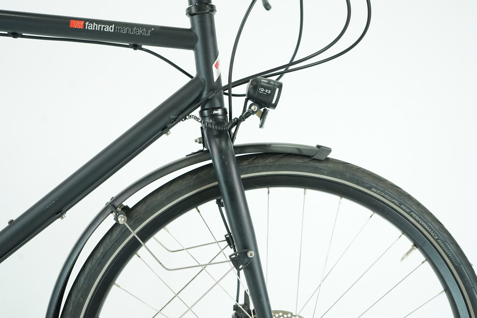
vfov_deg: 34.2
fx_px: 517
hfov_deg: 49.6
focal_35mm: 39
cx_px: 238
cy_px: 159
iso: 2500
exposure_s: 1/200
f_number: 5
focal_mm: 39
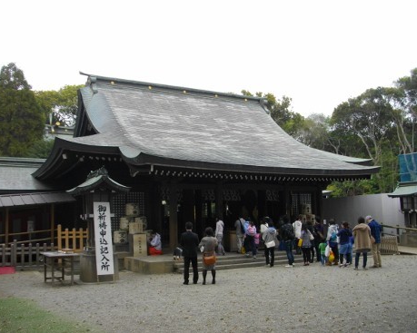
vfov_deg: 43.3
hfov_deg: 52.8
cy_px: 166
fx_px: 420
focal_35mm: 34
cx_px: 216
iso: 100
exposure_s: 1/500
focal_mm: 5.7
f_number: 2.9
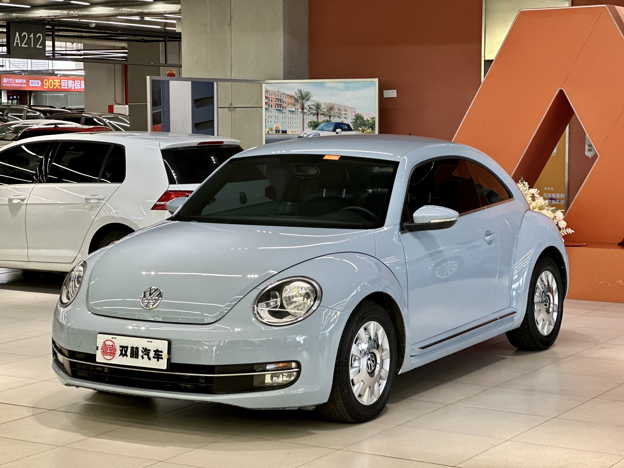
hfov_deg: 25.3
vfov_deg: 19.1
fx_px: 1388
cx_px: 312
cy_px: 234
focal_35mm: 77
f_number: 2.8
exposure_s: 1/50
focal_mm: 9
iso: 160
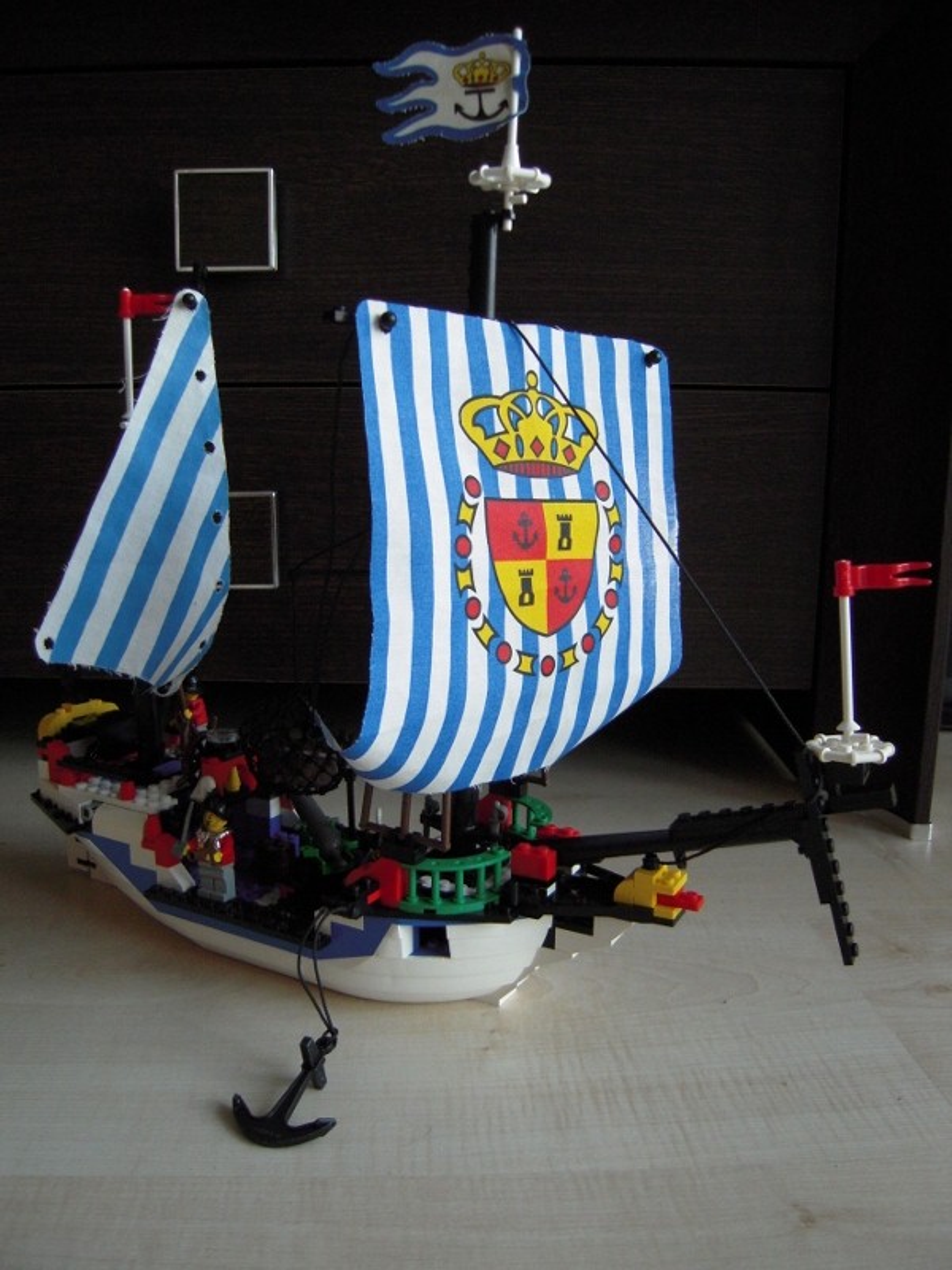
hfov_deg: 49.7
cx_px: 476
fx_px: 1027
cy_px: 635
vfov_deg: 63.4
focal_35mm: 28
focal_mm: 5
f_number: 2.7
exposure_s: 1/30
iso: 320
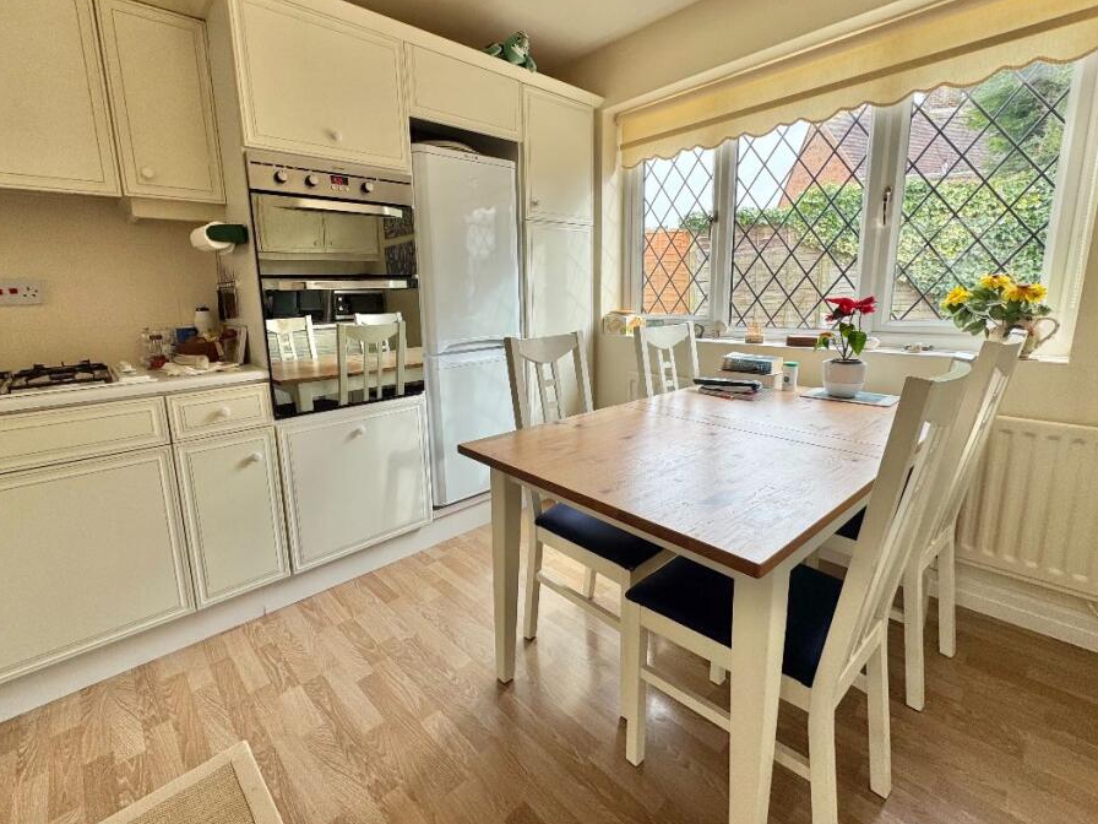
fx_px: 508
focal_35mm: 16
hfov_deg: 94.4
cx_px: 518
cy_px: 381
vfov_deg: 78.0
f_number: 2.2
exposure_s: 1/99
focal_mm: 2.22
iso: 50
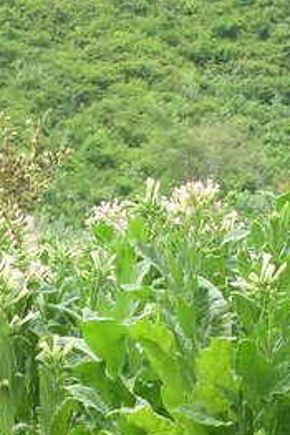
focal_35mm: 317
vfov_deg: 6.5
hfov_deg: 4.3
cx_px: 487
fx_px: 3825
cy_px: 536
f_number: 4.2
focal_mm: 12.8
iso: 100
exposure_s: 1/400
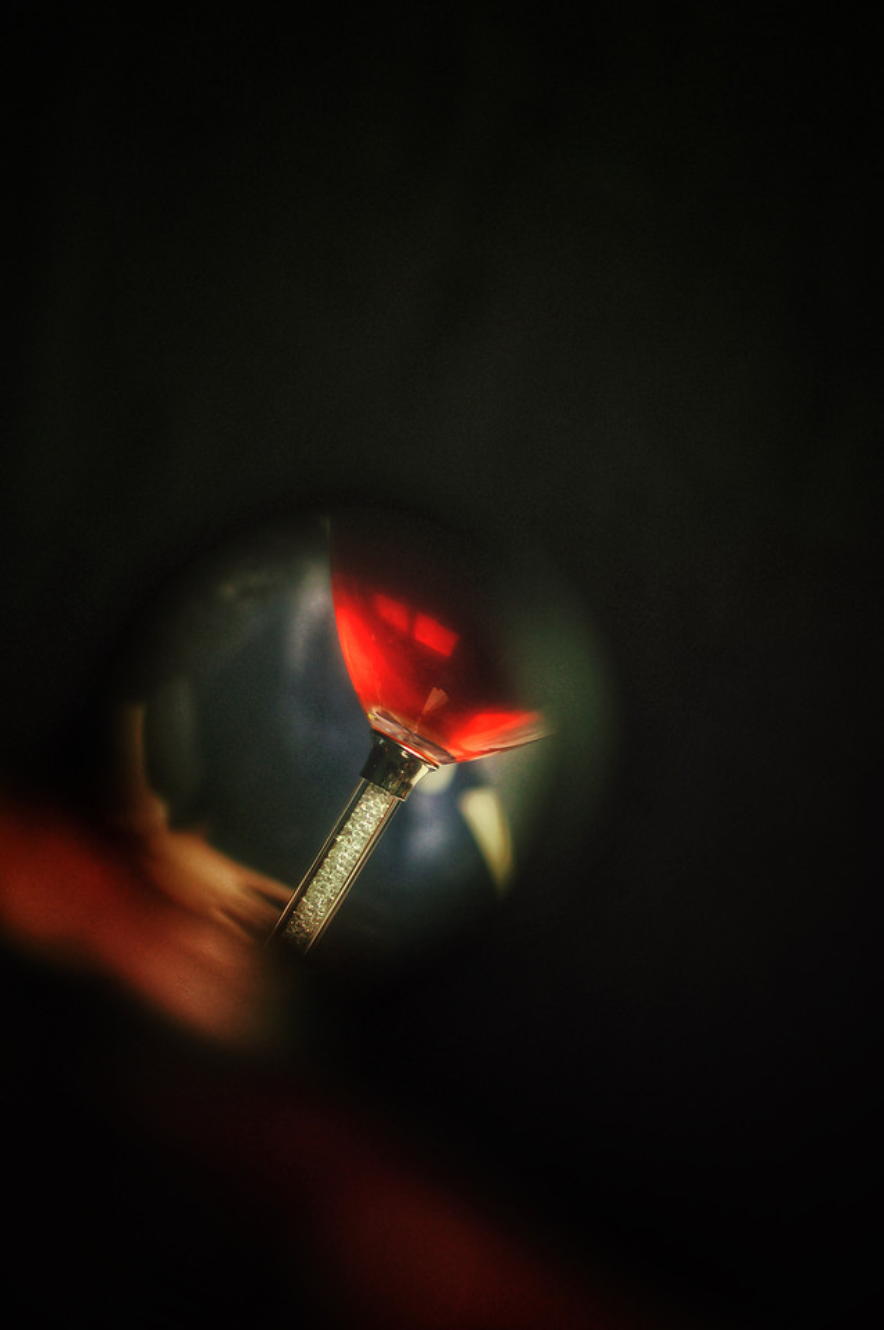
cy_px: 665
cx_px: 442
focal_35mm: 75
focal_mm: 50
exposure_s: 1/80
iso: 320
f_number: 1.4
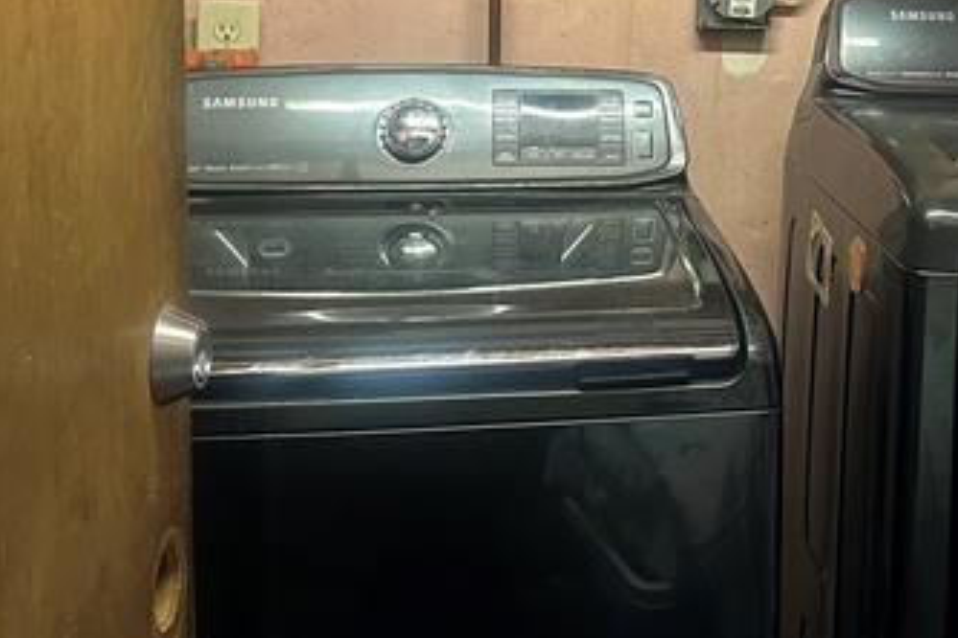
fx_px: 1597
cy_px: 95
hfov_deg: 32.7
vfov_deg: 22.2
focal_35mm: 60
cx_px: 722
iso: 640
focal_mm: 6.86
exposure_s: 1/60
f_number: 1.78
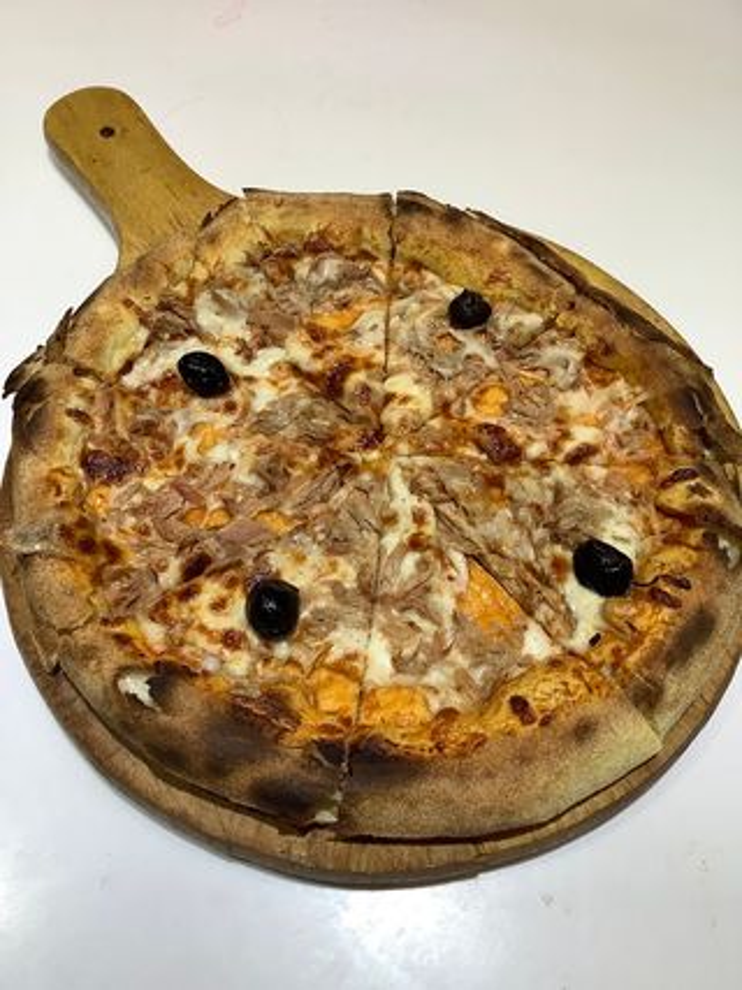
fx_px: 886
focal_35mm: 31
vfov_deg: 58.4
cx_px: 371
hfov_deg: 45.4
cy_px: 495
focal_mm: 3.3
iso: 64
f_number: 2.4
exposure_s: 1/100
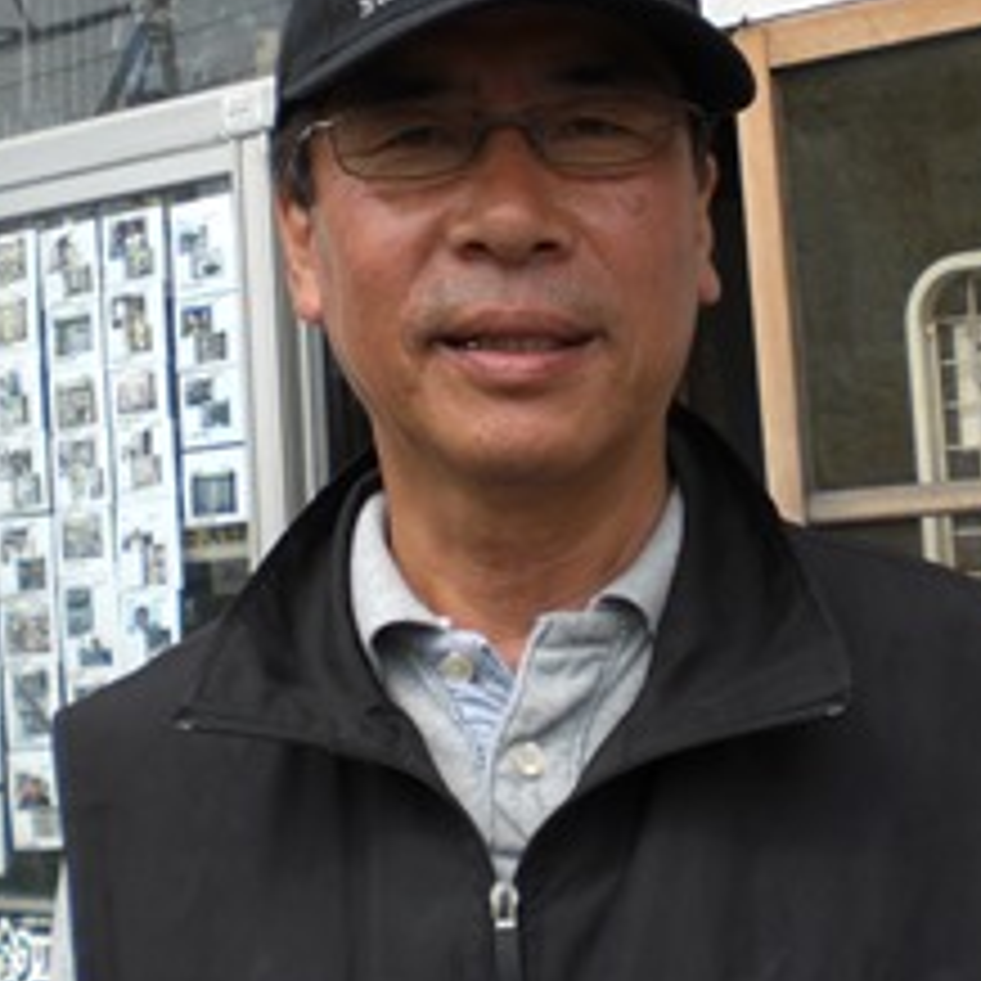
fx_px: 2276
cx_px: 502
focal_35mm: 71
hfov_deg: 24.3
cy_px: 328
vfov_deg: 24.2
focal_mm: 6.3
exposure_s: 1/400
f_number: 3.1
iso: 50
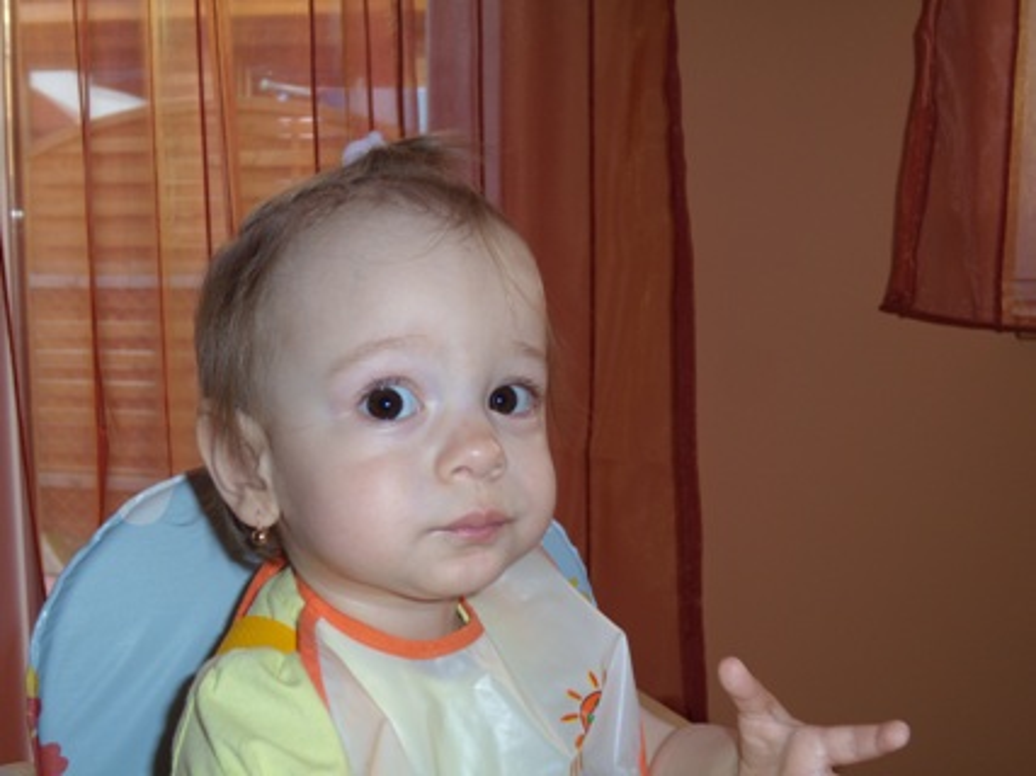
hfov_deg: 46.8
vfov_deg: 35.9
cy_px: 388
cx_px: 518
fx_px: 1197
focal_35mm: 40
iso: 100
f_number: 3.4
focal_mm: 8.5
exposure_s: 1/30
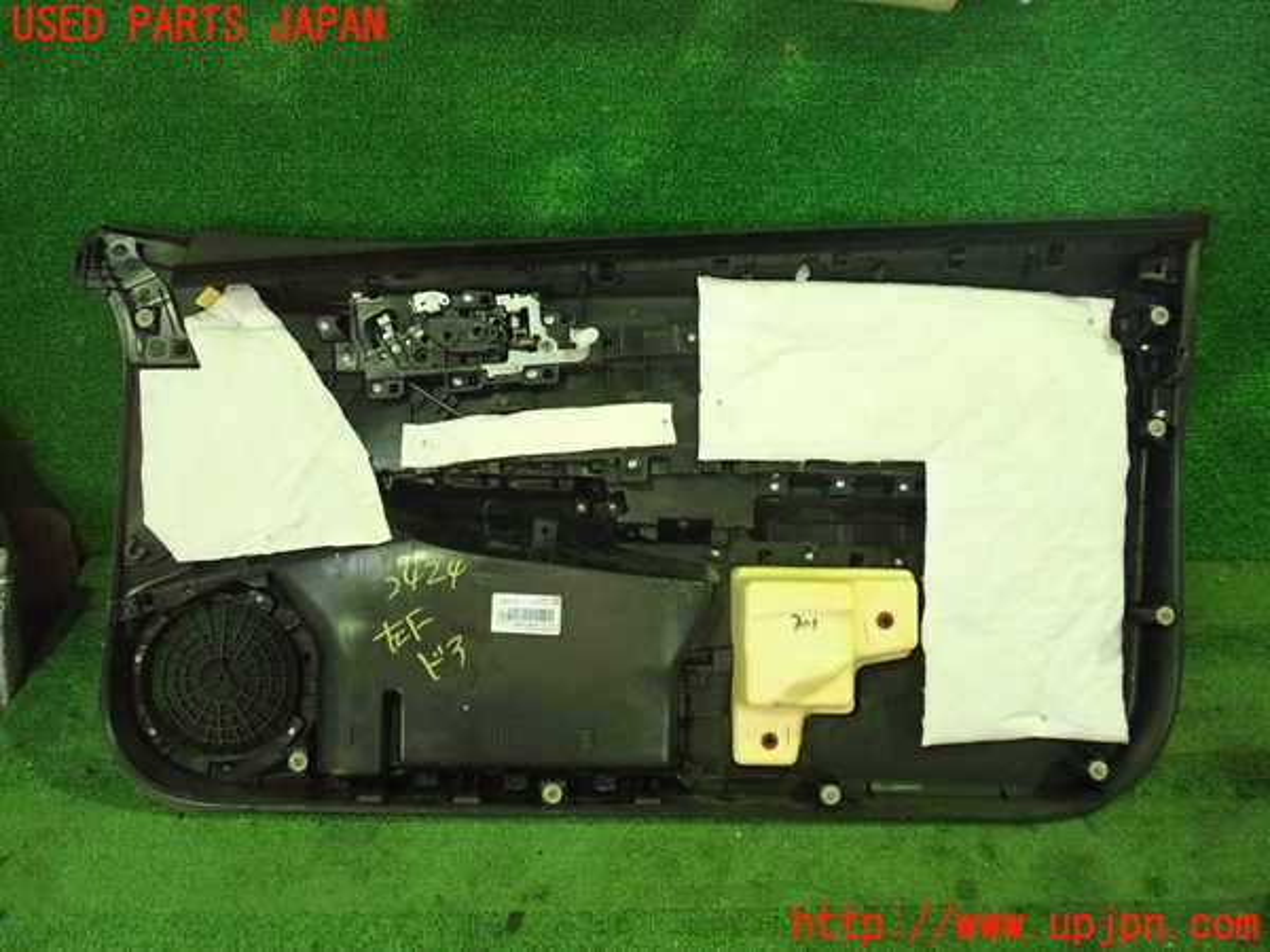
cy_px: 476
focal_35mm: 30
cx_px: 635
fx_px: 1101
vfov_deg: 46.8
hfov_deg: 60.0
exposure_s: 1/80
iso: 800
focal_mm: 5.5
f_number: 2.3
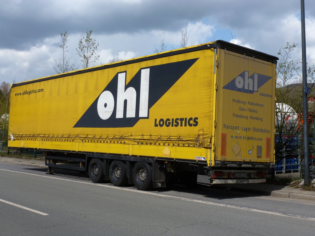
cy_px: 118
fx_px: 409
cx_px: 158
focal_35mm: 45
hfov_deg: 42.1
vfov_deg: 32.2
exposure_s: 1/500
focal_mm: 8
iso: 100
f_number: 5
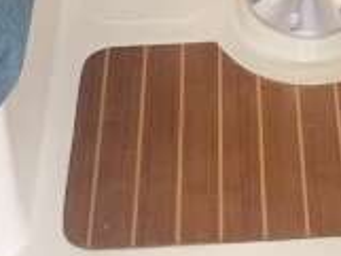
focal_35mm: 129
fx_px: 1272
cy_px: -339
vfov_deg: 10.2
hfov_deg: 15.0
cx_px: 358
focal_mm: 5.1
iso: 125
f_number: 1.6
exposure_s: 1/60
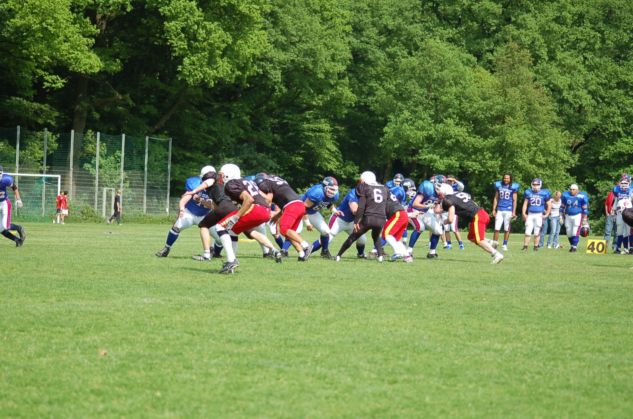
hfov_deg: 15.9
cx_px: 316
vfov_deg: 10.6
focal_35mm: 129
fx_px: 2264
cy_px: 210
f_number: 4
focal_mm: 86
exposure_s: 1/1000
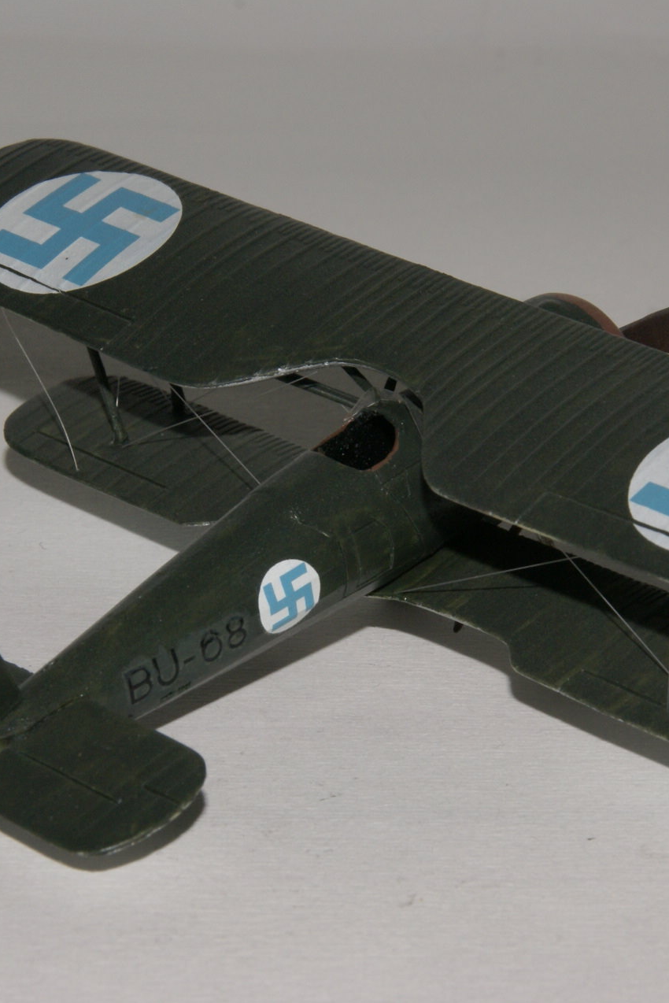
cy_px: 502
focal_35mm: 226
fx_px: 6296
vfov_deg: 9.1
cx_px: 355
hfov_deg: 6.1
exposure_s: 1/125
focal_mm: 100
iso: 400
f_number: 22
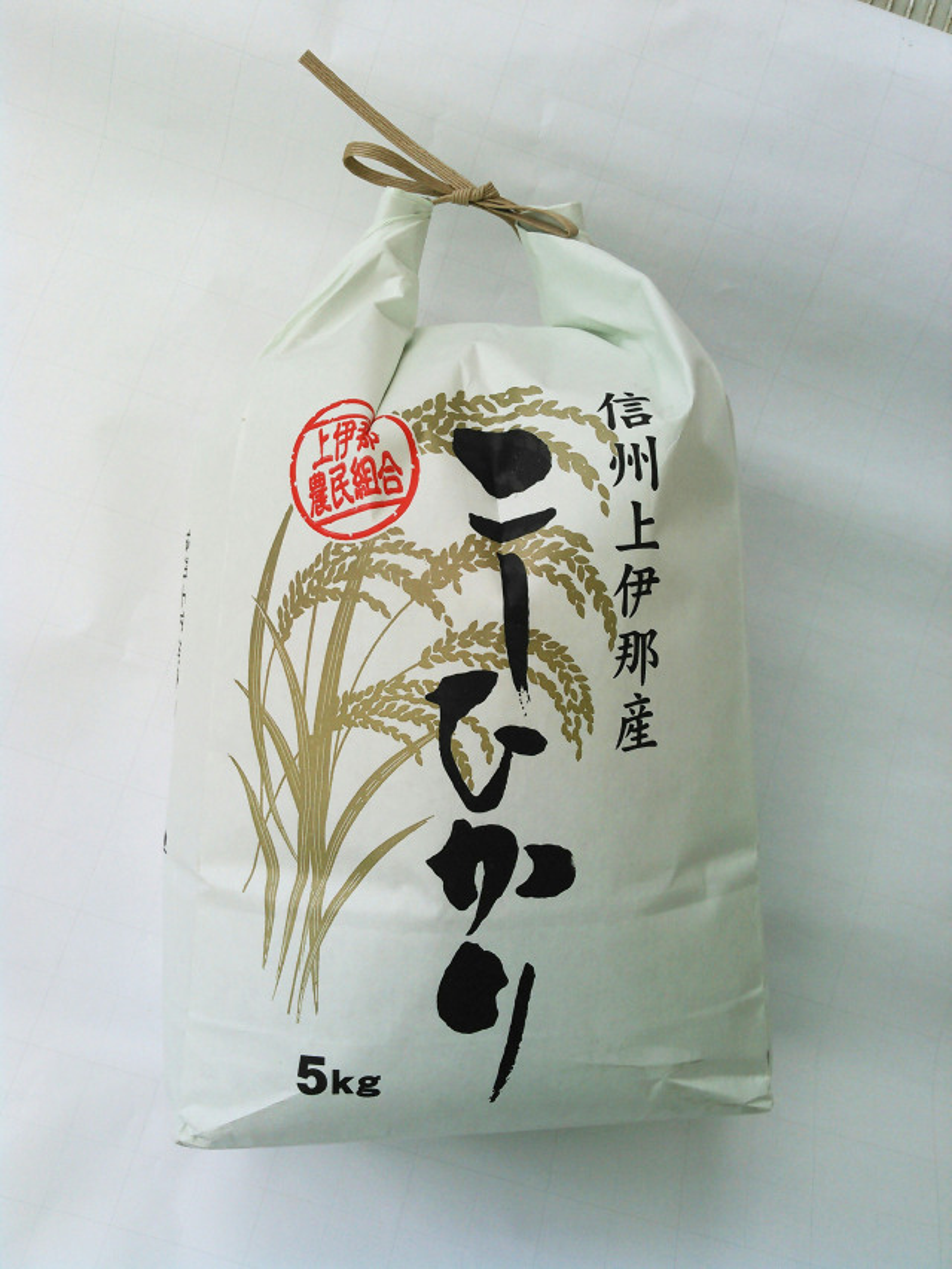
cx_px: 476
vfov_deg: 60.0
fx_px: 1100
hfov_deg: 46.8
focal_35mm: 30
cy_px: 634
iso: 100
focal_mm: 4
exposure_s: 1/784
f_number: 2.4
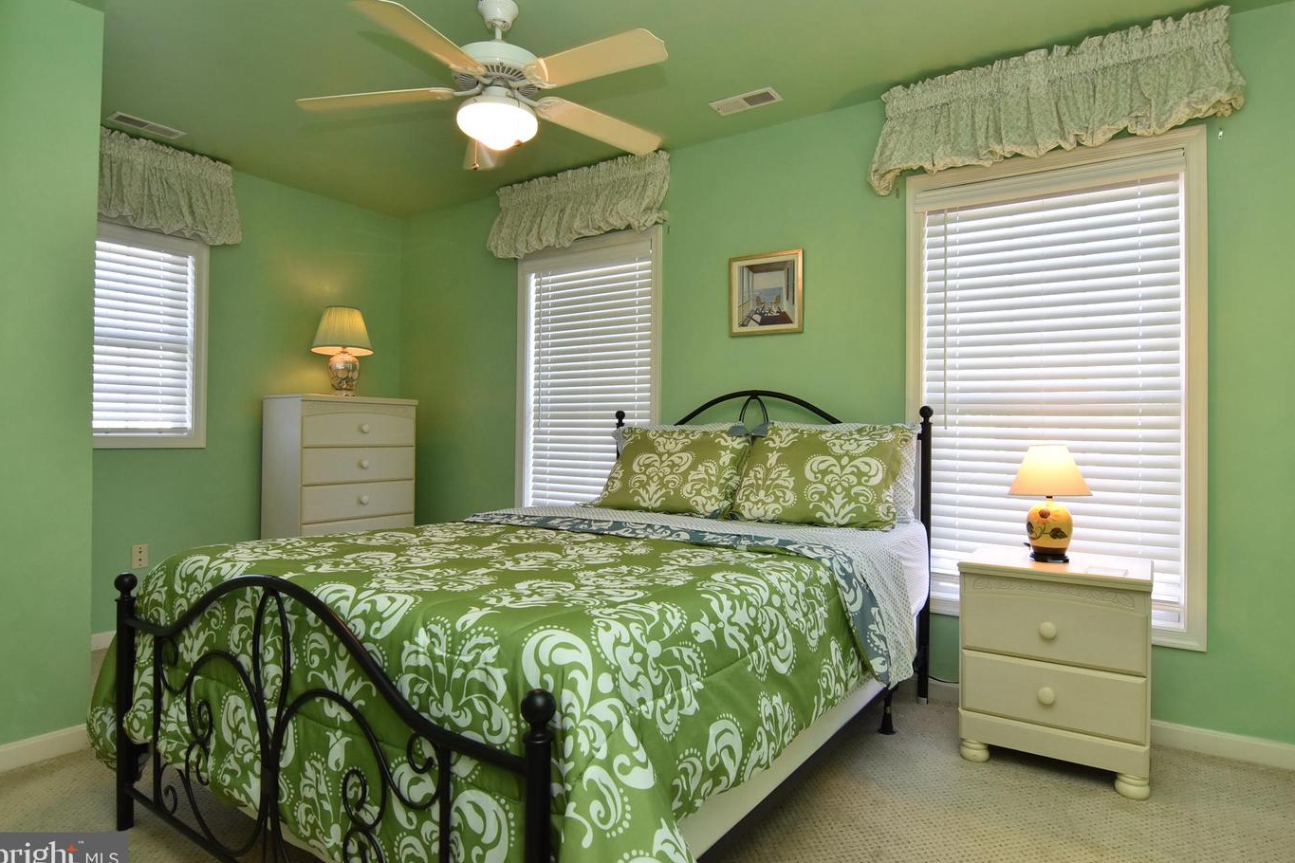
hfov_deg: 86.9
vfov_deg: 64.6
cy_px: 425
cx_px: 663
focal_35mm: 19
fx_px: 683
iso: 800
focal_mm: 12
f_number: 8
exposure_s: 1/80
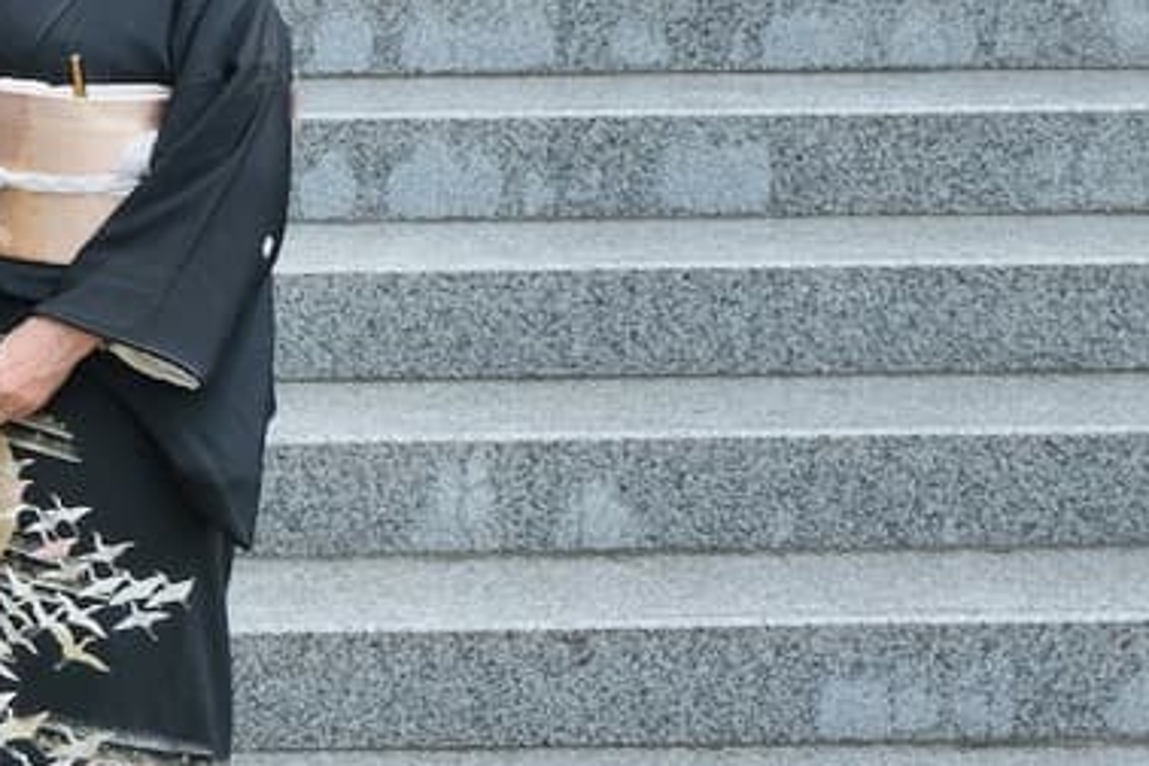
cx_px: -839
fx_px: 4979
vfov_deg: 8.7
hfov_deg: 12.2
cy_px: -100
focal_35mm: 156
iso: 800
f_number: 7.1
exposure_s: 1/250
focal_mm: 27.5
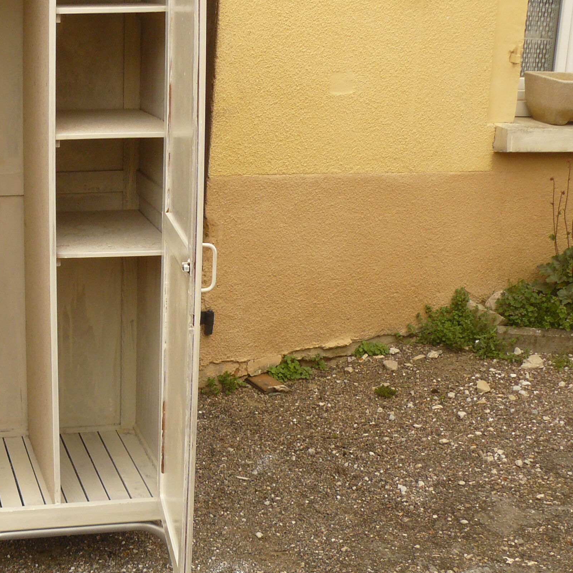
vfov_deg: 28.1
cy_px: 245
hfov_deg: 27.3
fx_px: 1142
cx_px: 72
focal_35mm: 61
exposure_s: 1/160
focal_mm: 6
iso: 100
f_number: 4
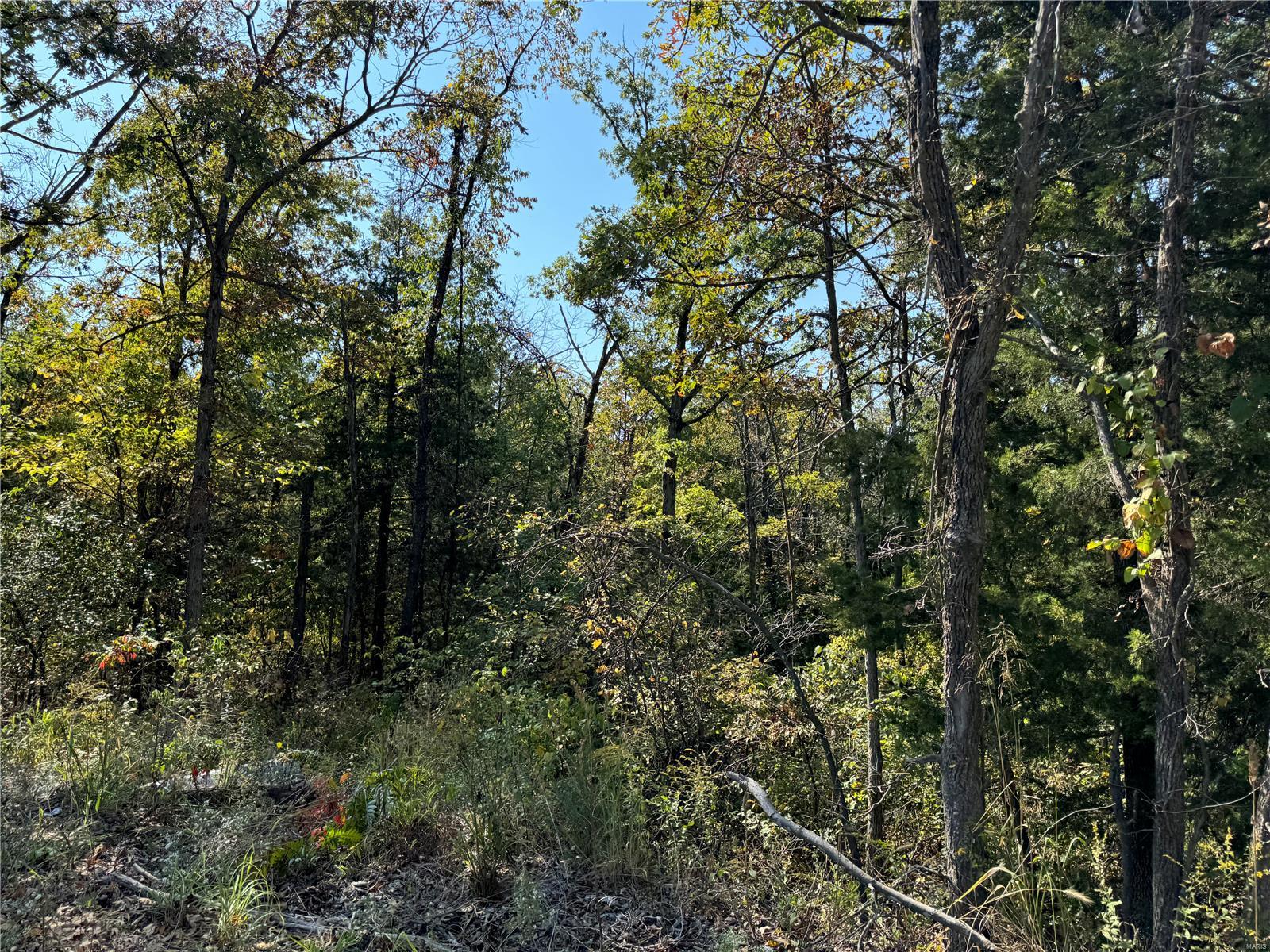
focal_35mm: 24
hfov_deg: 71.6
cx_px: 635
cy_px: 476
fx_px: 881
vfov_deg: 56.8
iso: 80
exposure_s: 1/1366
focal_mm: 6.76
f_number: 1.78
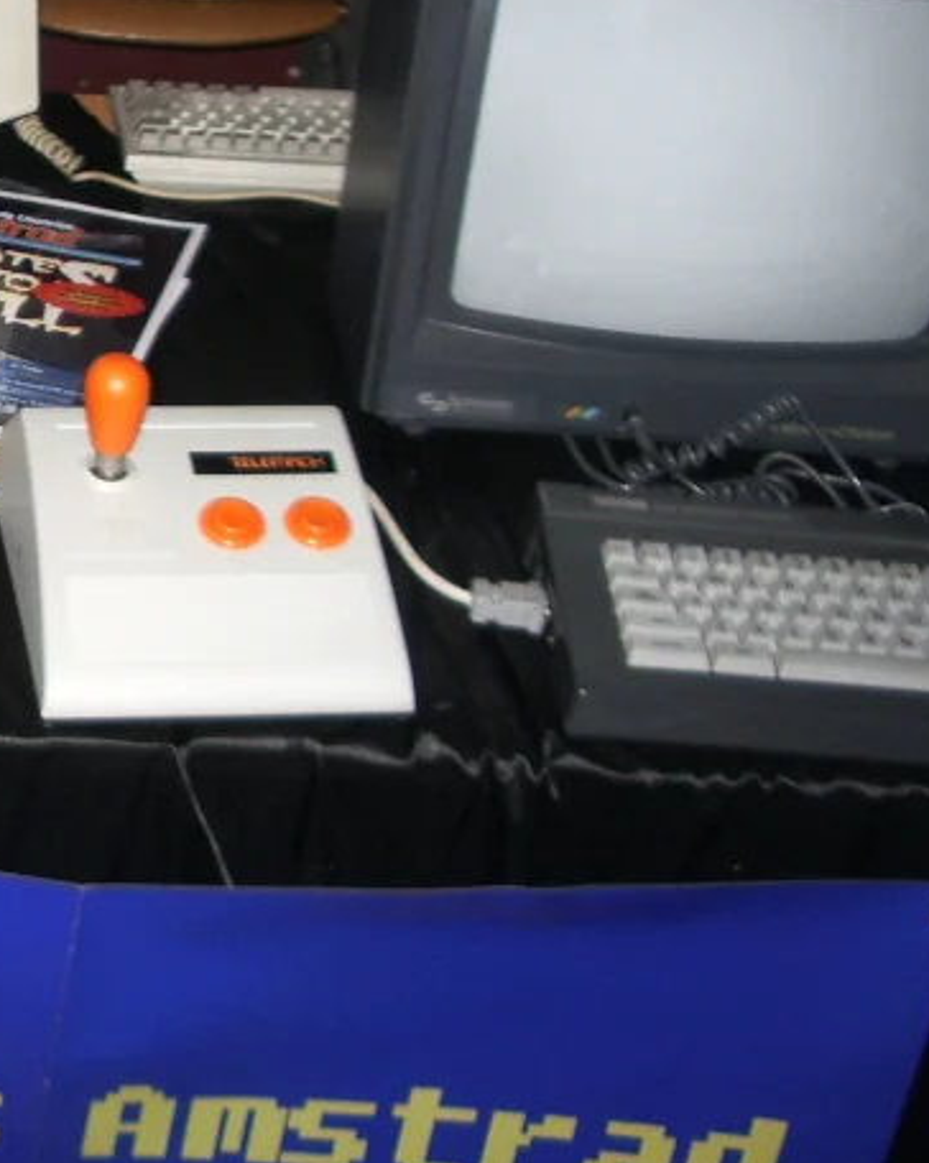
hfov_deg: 19.5
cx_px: -283
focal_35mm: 72
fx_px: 2478
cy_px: 400
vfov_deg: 26.3
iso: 100
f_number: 2.6
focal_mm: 5.8
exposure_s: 1/40
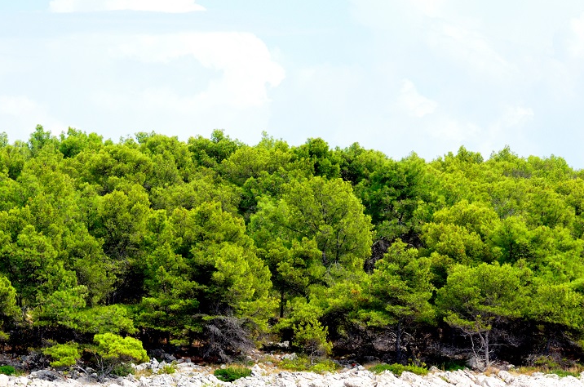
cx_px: 296
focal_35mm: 199
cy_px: 227
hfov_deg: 10.4
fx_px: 3216
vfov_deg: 6.9
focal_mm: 95
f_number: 4.5
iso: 2500
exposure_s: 1/8000
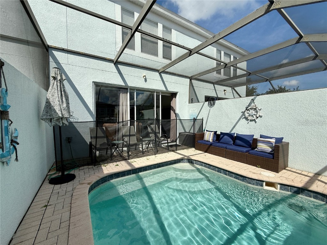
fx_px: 132
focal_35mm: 14
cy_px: 122
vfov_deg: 85.7
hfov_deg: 102.1
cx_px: 164
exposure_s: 1/1368
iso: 64
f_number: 2.2
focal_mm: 2.22
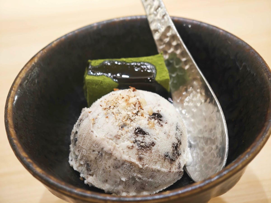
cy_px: 102
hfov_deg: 26.0
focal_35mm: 75
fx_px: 587
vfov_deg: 19.6
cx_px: 136
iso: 250
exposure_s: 1/120
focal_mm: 12.28
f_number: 1.8
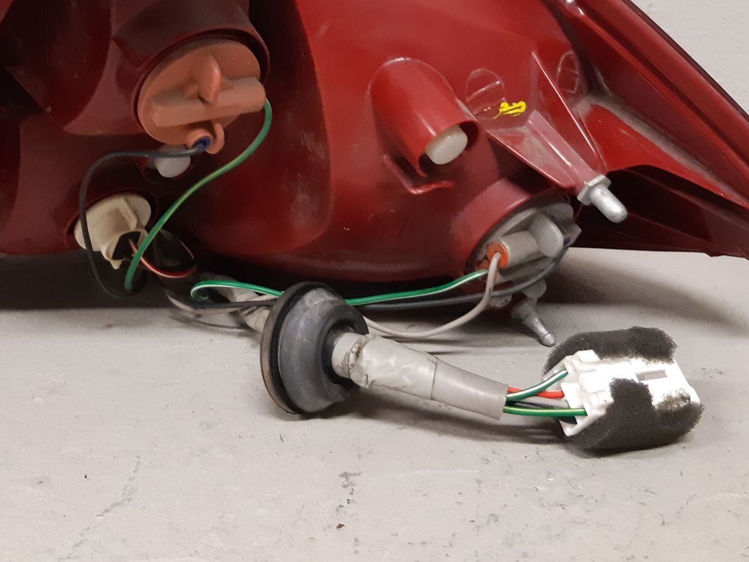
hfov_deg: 42.7
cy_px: 162
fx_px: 952
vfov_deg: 32.4
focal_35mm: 44
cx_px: 300
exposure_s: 1/50
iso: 320
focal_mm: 3.93
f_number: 1.7
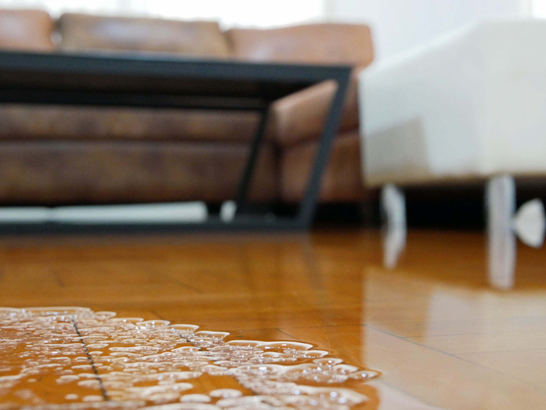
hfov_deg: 38.2
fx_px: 789
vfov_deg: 29.1
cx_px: 273
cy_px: 205
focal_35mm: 50
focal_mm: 25
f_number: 5.6
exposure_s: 1/8
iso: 3200
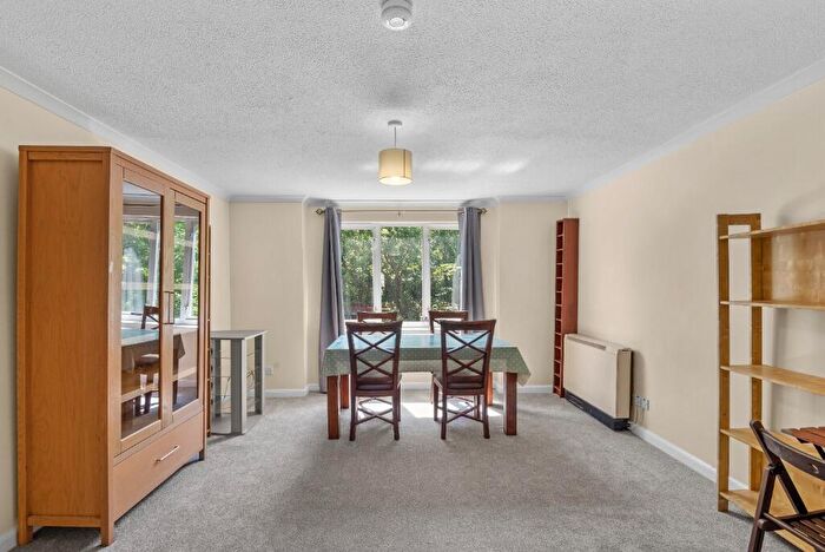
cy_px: 276
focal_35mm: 16
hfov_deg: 96.7
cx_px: 412
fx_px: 367
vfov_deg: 73.9
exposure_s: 1/25
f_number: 9
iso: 250
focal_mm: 16
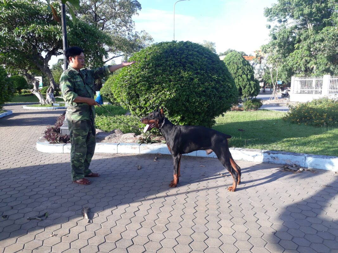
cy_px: 126
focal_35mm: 27
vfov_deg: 51.3
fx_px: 264
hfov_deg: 65.3
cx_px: 169
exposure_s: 1/313
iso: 40
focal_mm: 3.6
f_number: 1.9
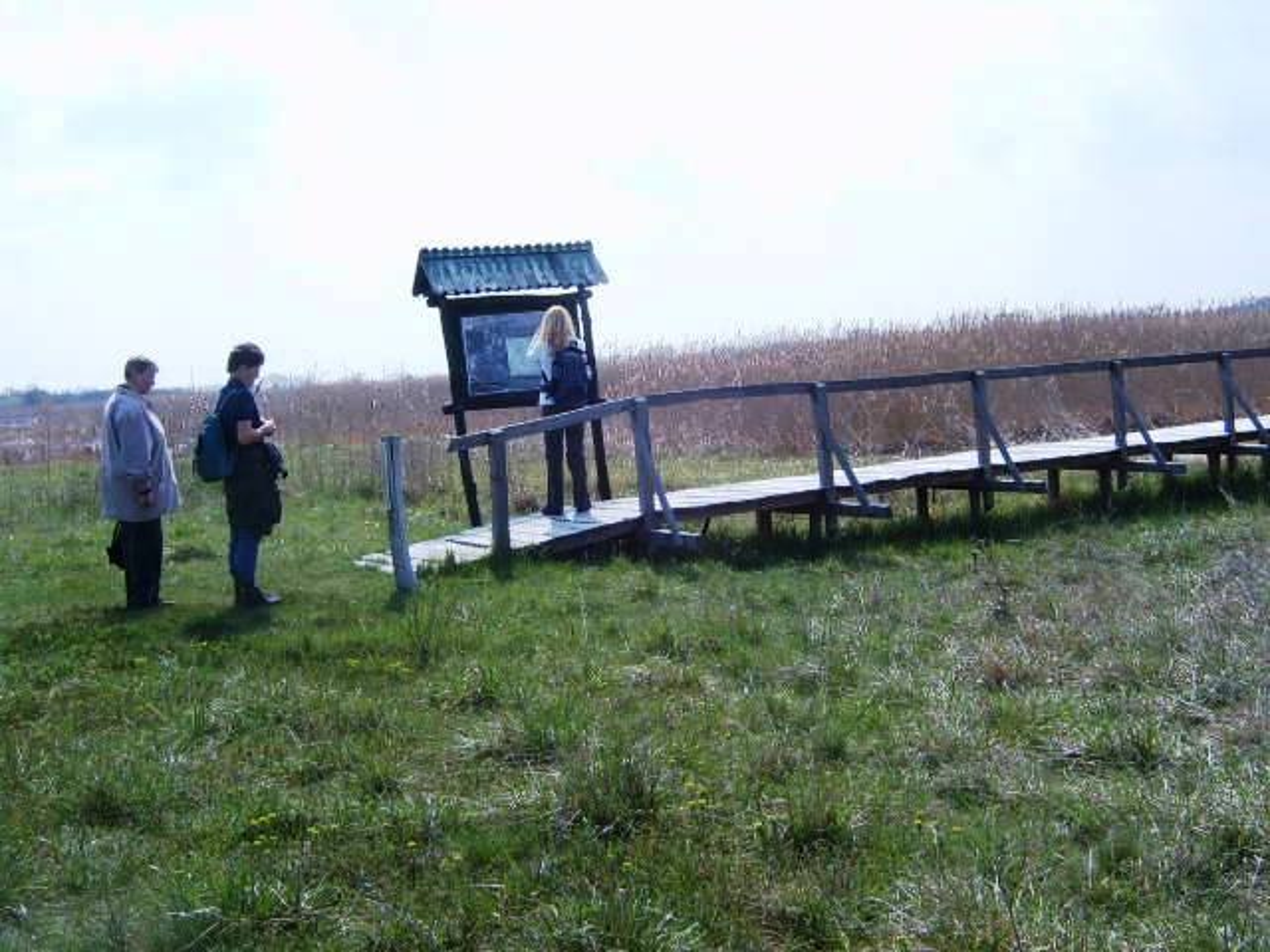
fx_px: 1394
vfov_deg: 37.7
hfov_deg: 49.0
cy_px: 476
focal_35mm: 38
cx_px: 635
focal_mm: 5.8
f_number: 5.8
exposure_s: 1/350
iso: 63
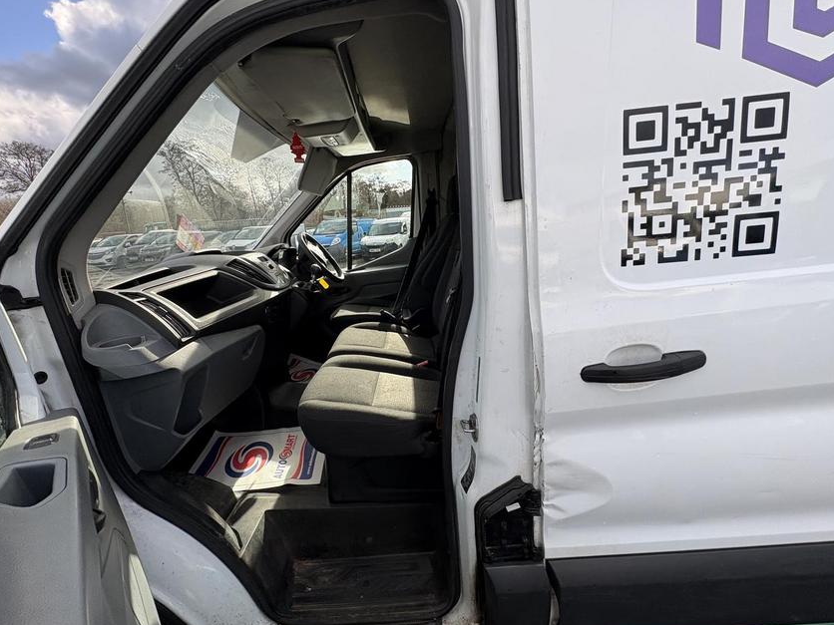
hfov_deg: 98.1
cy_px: 301
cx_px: 396
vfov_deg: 81.7
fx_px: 361
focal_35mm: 15
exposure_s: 1/443
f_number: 2.2
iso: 40
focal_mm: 2.22
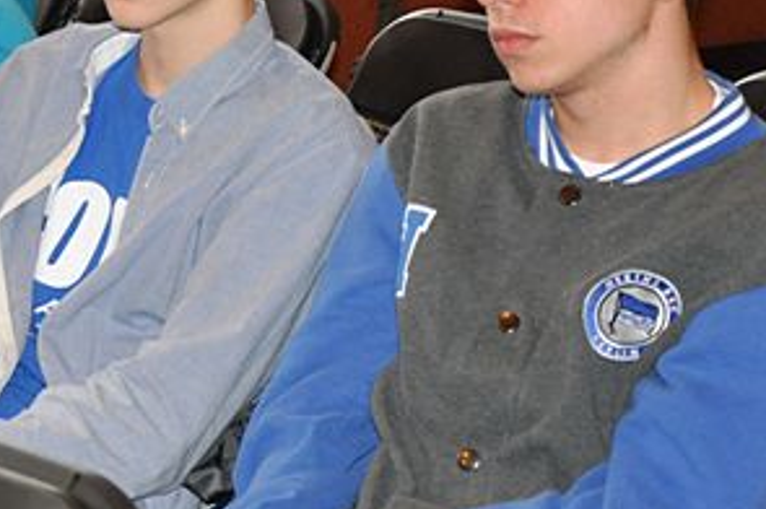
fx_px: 3219
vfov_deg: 9.0
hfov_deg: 13.1
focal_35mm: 151
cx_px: -205
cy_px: 90
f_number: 4.5
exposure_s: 1/60
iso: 1000
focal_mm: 35
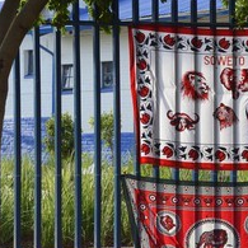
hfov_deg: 17.8
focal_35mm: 95
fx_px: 770
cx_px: 256
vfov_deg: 18.3
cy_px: 155
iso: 200
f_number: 5.6
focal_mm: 52
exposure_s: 1/250
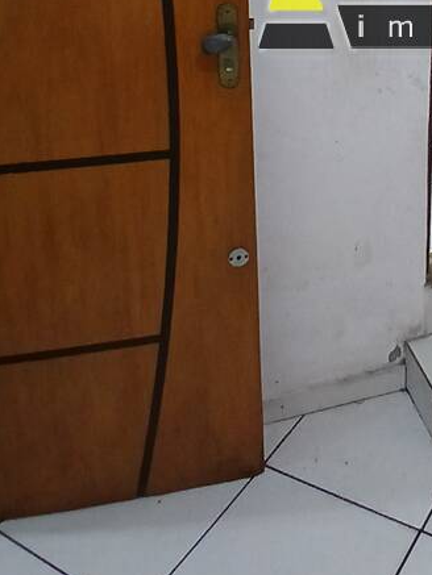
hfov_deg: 31.4
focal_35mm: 42
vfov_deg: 39.4
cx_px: 445
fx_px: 699
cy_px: -1
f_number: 2.2
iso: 320
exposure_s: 1/30
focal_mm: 1.4
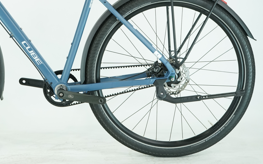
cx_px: 44
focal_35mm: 94
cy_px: 29
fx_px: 674
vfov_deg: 13.8
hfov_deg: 21.7
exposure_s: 1/200
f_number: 5.6
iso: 1600
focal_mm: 55
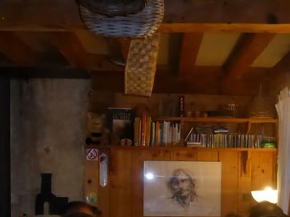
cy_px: 229
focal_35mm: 75
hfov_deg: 25.7
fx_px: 628
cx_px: 218
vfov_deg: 19.0
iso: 800
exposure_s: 1/60
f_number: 3.7
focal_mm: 6.1
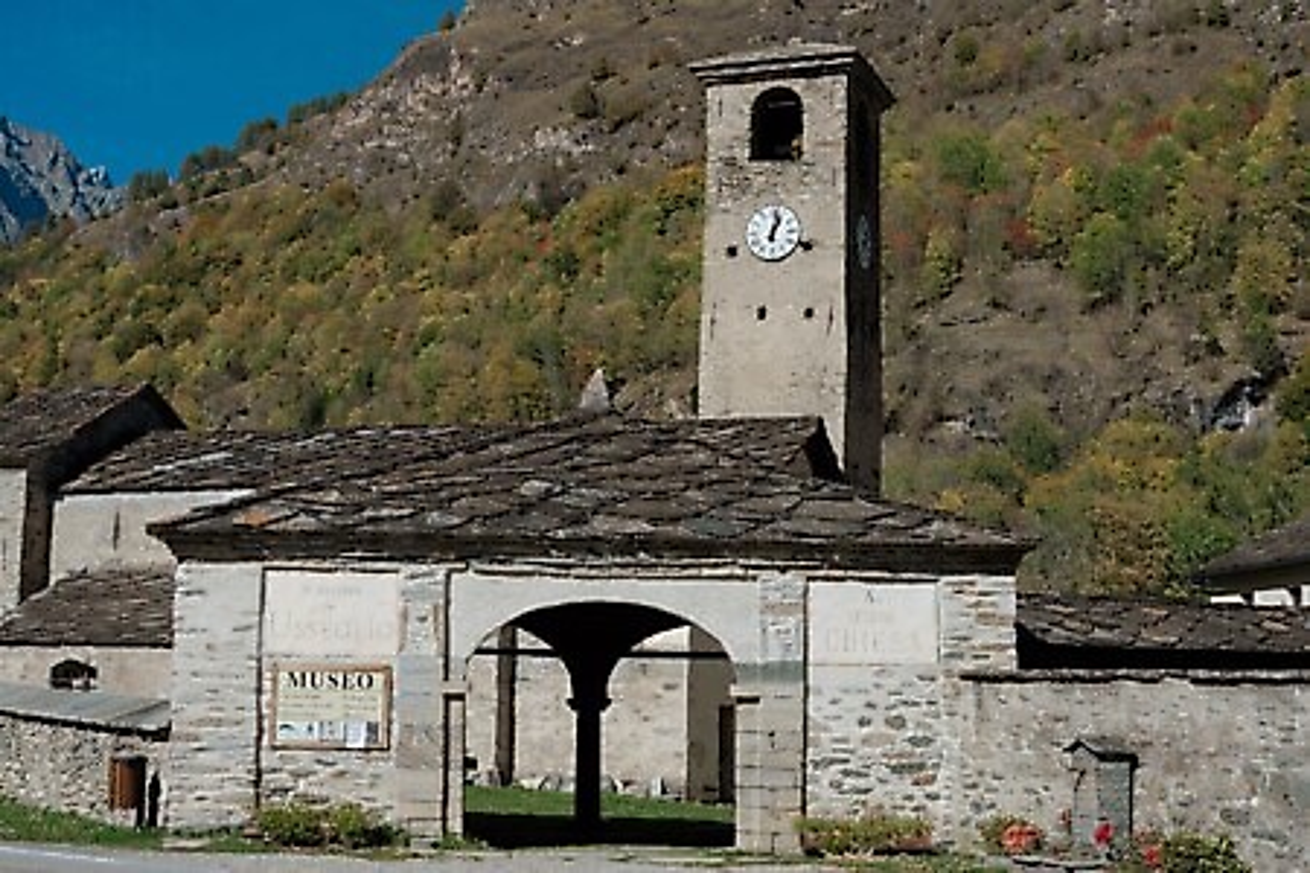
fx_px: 1819
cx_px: 655
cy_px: 436
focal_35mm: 50
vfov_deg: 27.0
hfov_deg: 39.6
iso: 100
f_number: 13
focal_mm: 50
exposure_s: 1/200
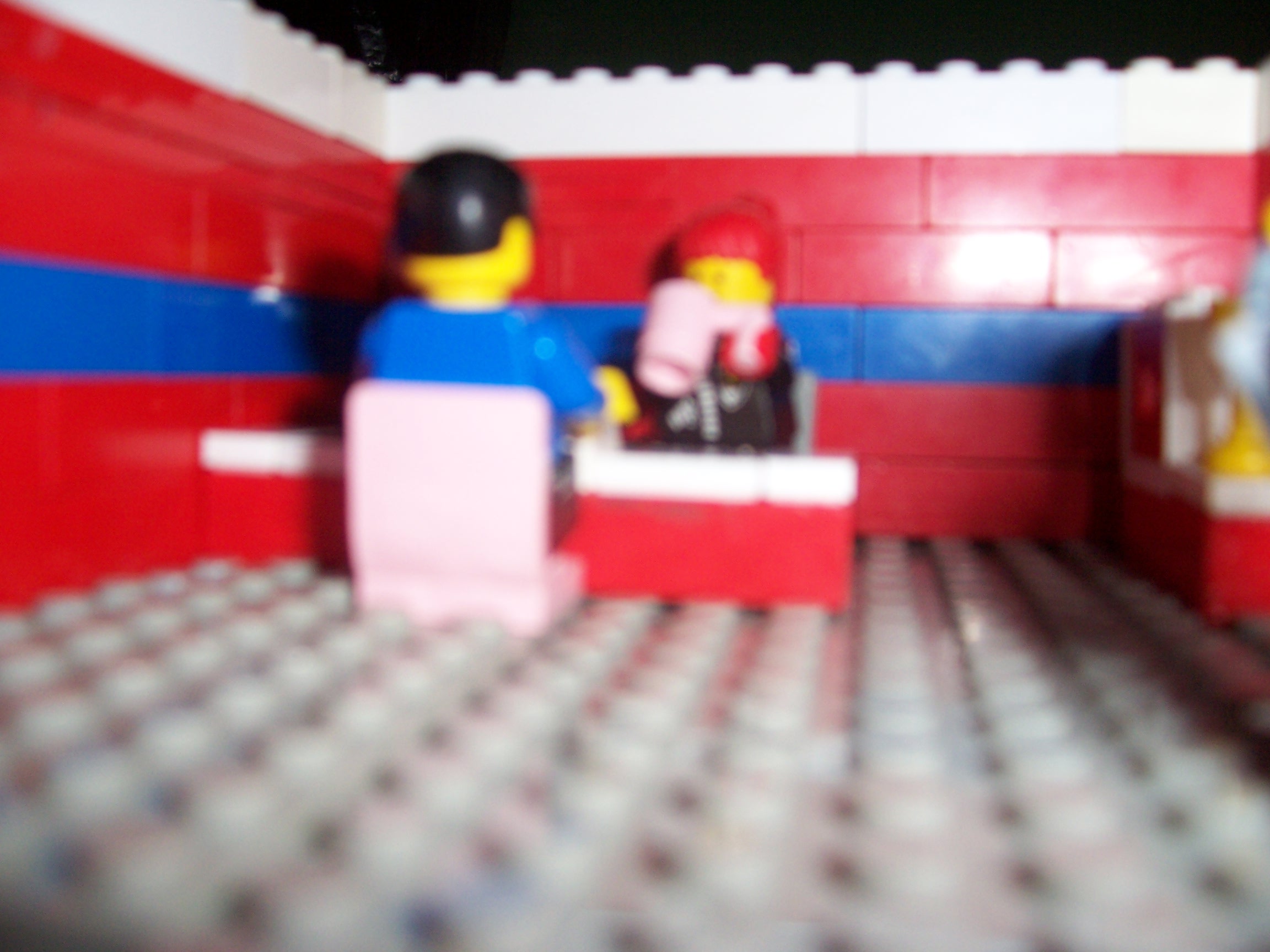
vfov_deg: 41.8
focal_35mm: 34
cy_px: 476
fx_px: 1247
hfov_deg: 54.0
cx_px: 635
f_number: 2.7
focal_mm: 5.6
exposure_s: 1/60
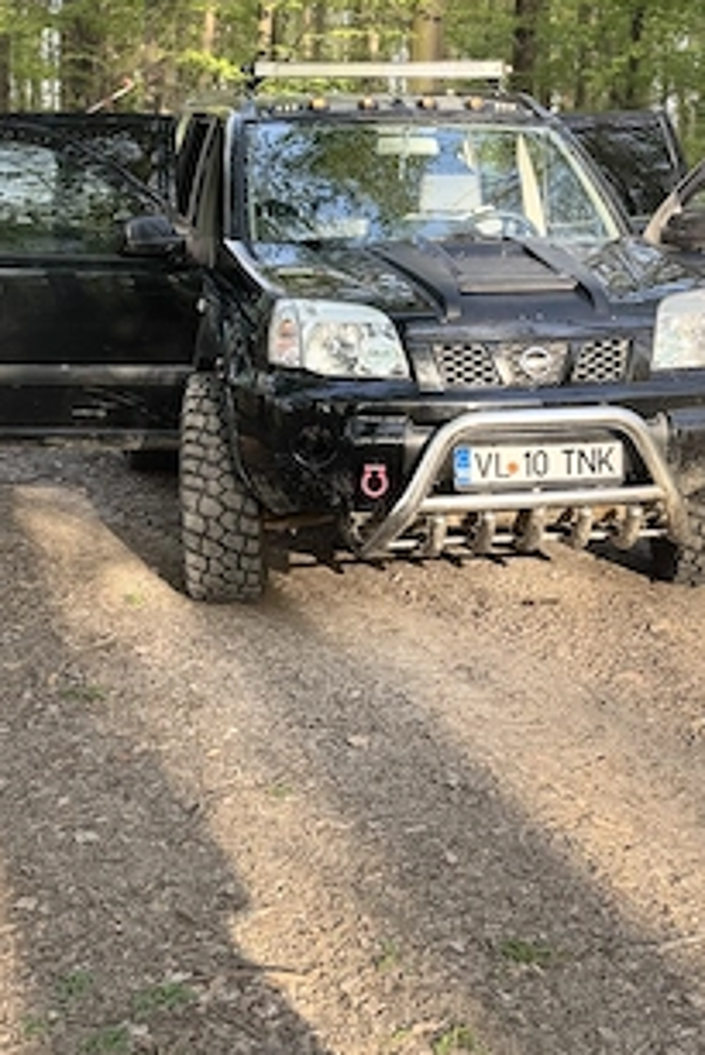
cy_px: 388
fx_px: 1907
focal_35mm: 65
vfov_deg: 30.8
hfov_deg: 20.9
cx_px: 351
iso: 64
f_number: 1.78
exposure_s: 1/221
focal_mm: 6.76
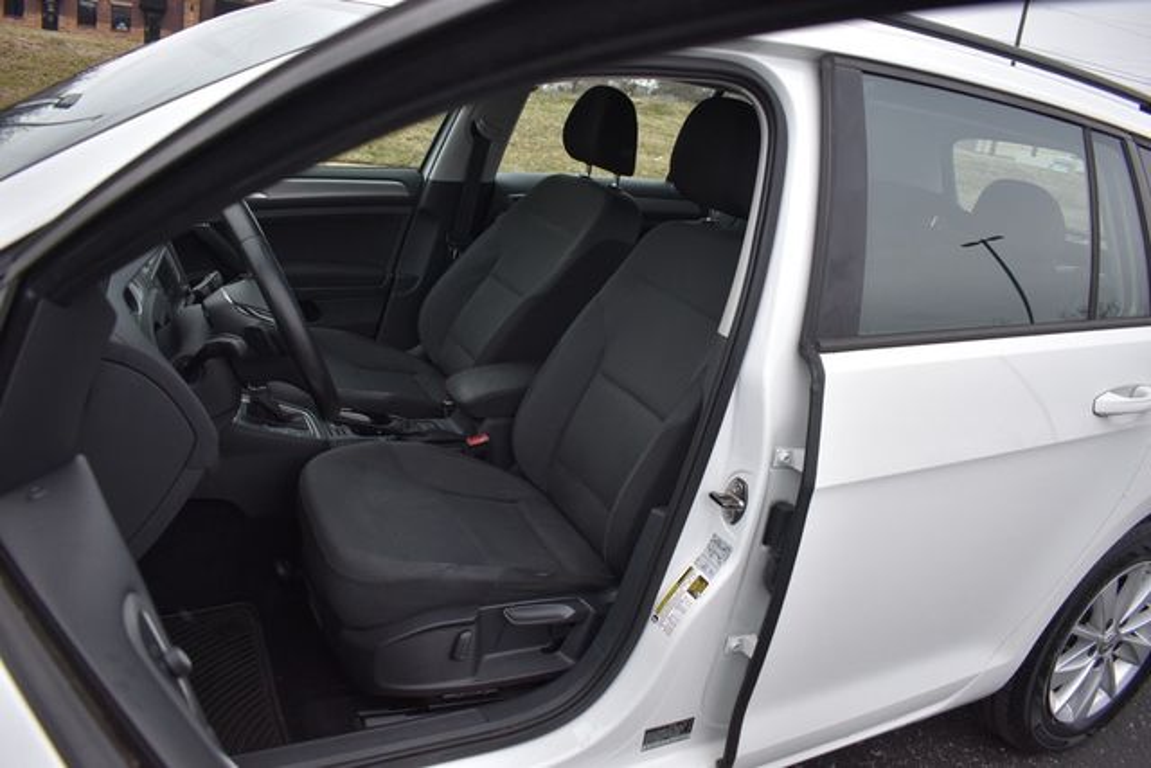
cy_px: 384
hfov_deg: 67.4
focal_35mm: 27
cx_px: 576
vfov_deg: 48.0
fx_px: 863
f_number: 3.5
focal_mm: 18
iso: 640
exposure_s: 1/250
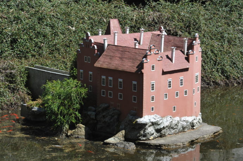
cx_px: 122
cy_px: 80
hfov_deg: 16.4
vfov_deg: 11.0
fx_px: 843
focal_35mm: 125
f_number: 13
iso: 200
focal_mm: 125
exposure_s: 1/100
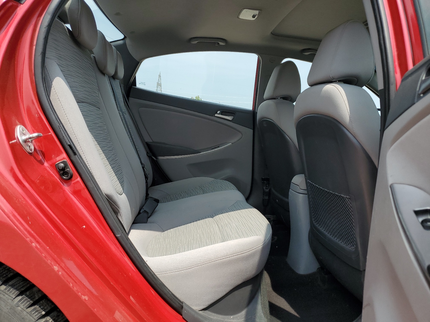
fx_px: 323
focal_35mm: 26
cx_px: 215
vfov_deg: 53.1
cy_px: 161
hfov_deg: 67.3
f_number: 1.5
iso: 50
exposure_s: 1/2000
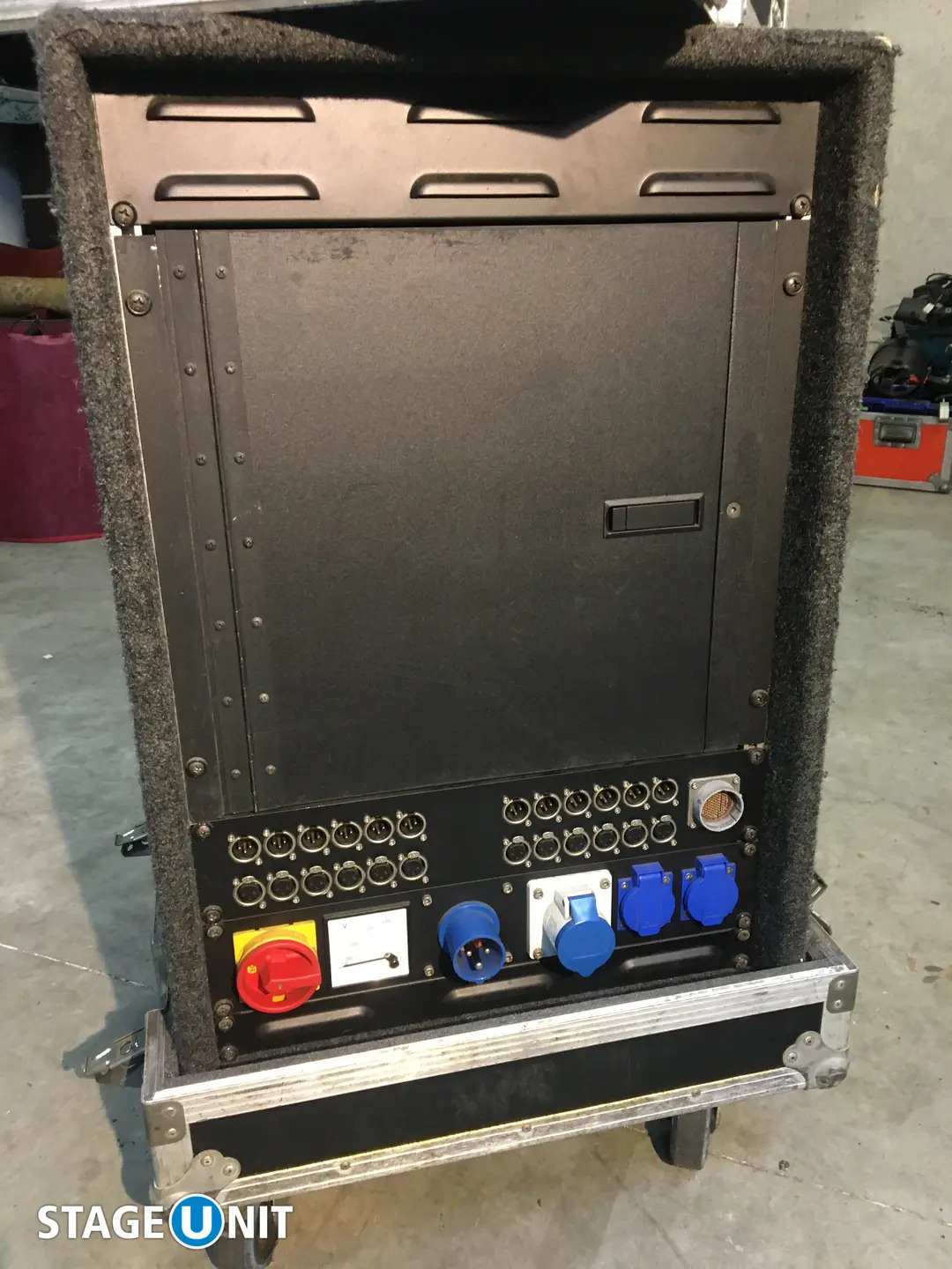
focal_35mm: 29
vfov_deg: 61.7
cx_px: 476
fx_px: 1063
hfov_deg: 48.2
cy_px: 634
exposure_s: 1/20
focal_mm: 4.15
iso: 200
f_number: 2.2
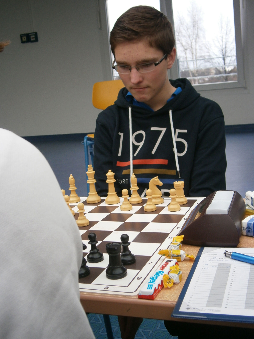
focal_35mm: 47
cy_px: 170
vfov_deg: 40.4
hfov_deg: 30.9
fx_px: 460
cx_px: 127
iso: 100
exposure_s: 1/40
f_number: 3.4
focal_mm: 8.3
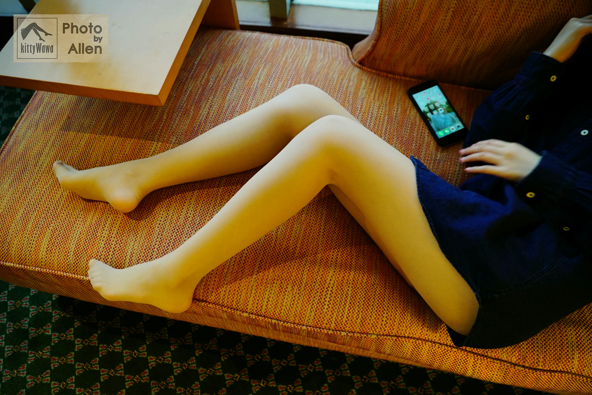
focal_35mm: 24
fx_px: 395
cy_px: 198
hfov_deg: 73.7
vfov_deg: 53.2
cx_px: 296
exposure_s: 1/60
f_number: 4.5
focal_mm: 24
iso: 2500
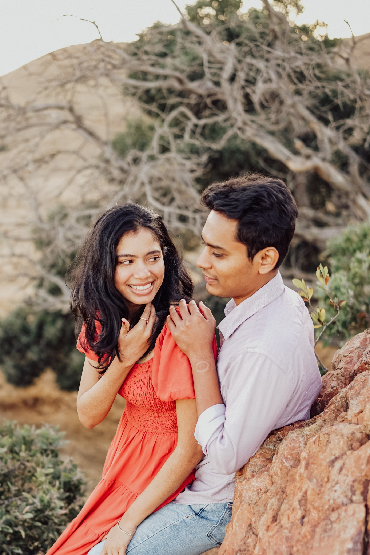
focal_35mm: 51
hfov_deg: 26.3
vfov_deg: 38.5
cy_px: 363
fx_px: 786
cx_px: 114
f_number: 1.6
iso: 50
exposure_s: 1/80
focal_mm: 35
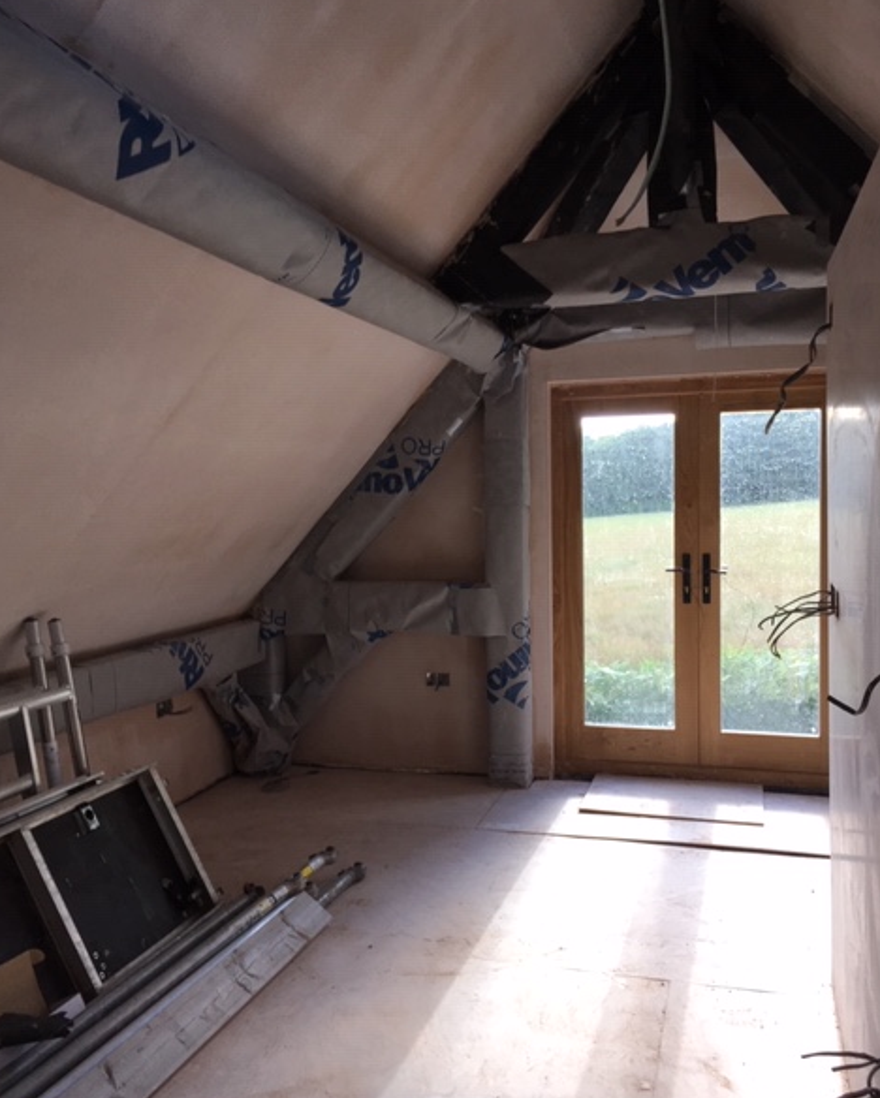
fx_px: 1008
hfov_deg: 47.2
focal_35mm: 31
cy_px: 547
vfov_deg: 57.1
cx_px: 442
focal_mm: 4.15
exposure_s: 1/120
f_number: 2.2
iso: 40
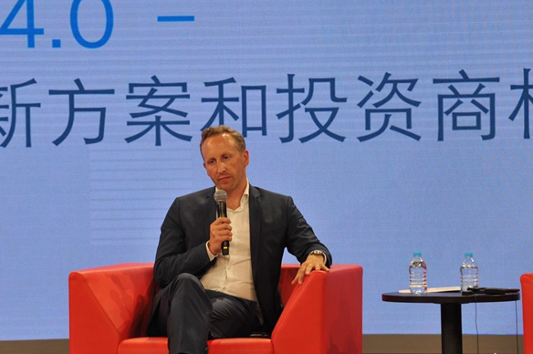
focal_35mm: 274
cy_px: 169
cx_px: 222
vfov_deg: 5.0
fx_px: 4052
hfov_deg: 7.5
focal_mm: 200
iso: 640
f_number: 6.3
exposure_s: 1/100
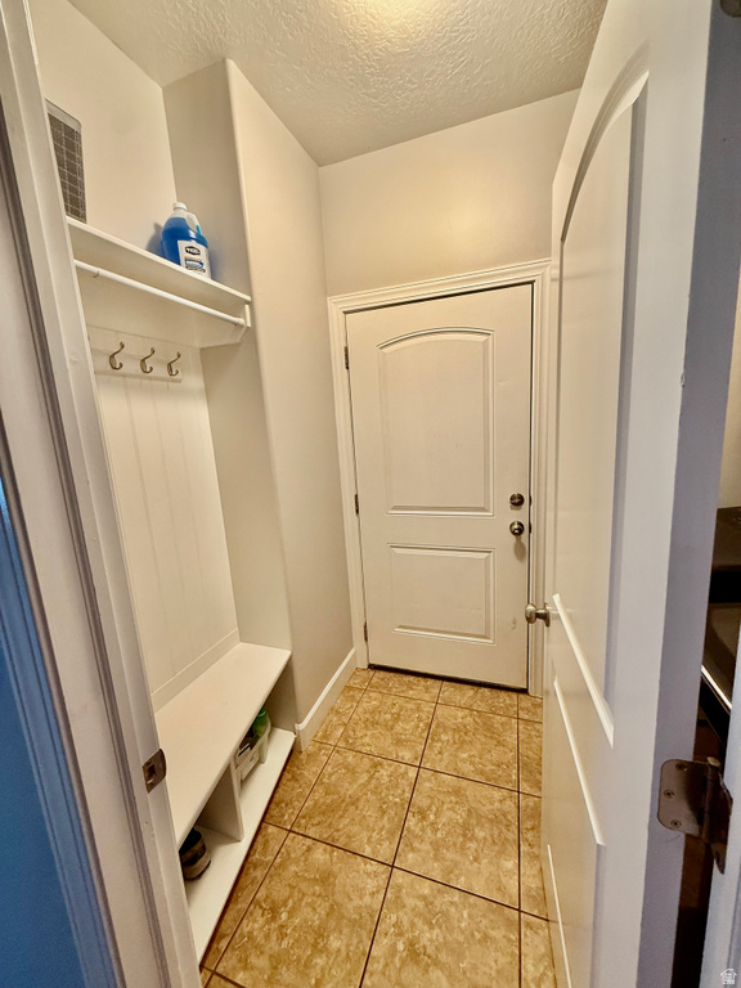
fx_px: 400
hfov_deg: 85.7
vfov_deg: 102.1
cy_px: 494
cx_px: 370
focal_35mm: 14
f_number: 2.2
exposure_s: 1/60
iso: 160
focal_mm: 2.22
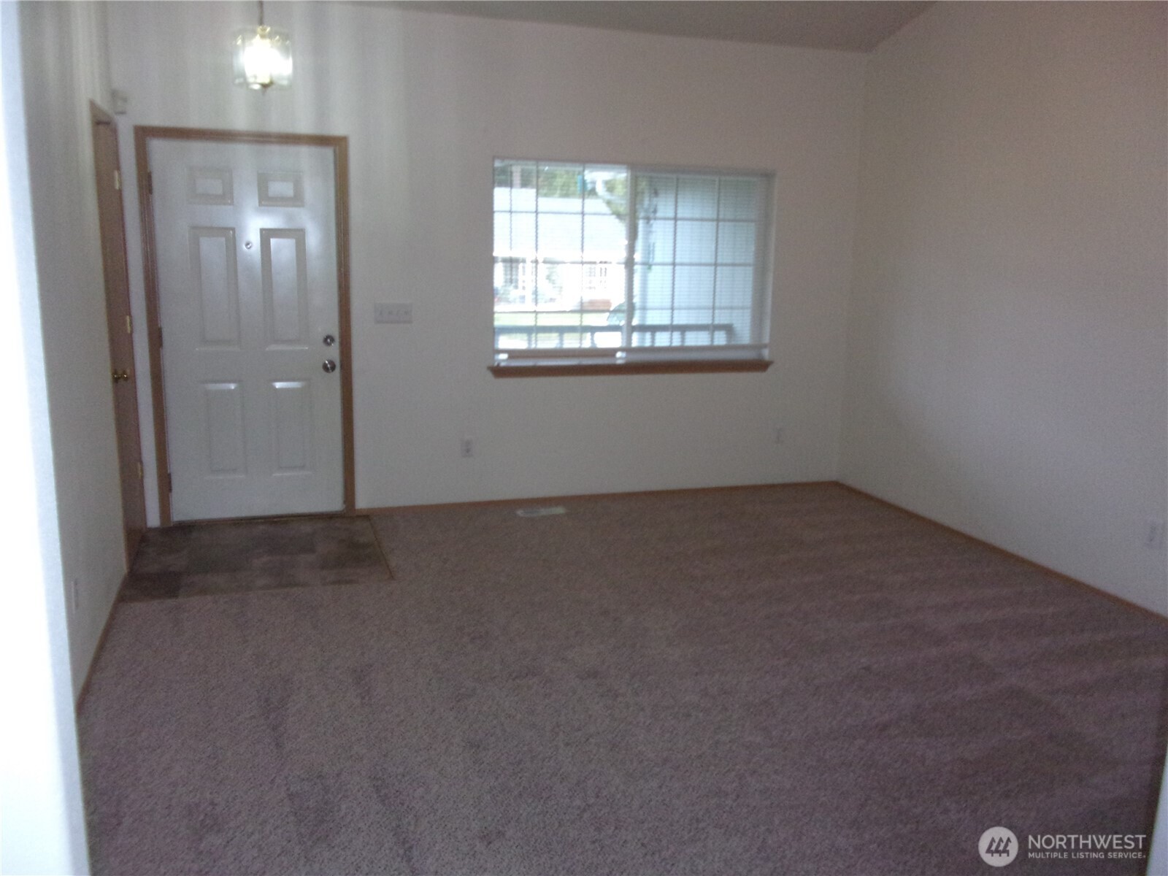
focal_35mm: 28
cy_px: 438
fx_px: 945
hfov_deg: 63.4
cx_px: 584
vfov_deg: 49.7
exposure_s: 1/34
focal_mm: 5.1
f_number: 3.9
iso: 428
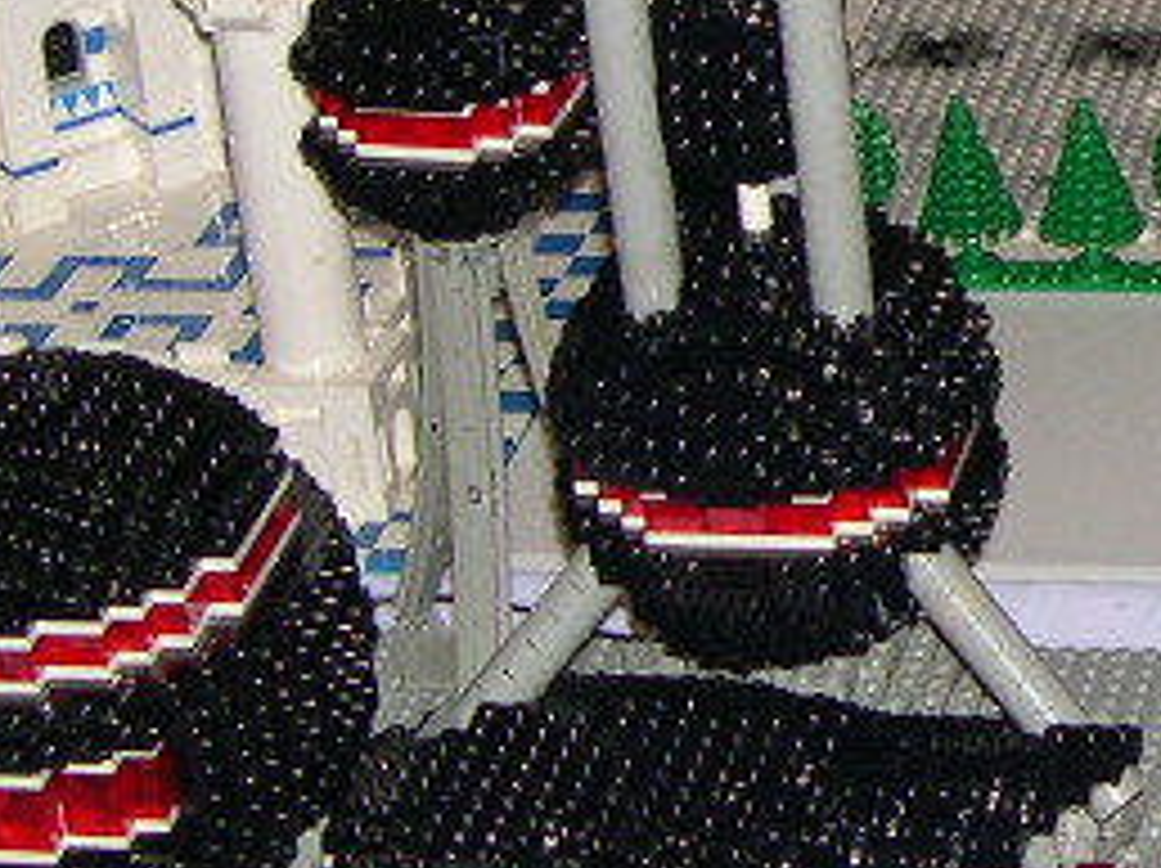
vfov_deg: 9.8
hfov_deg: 12.4
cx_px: 1818
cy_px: 234
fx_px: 5060
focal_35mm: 151
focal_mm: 8
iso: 100
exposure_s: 1/60
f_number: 2.8
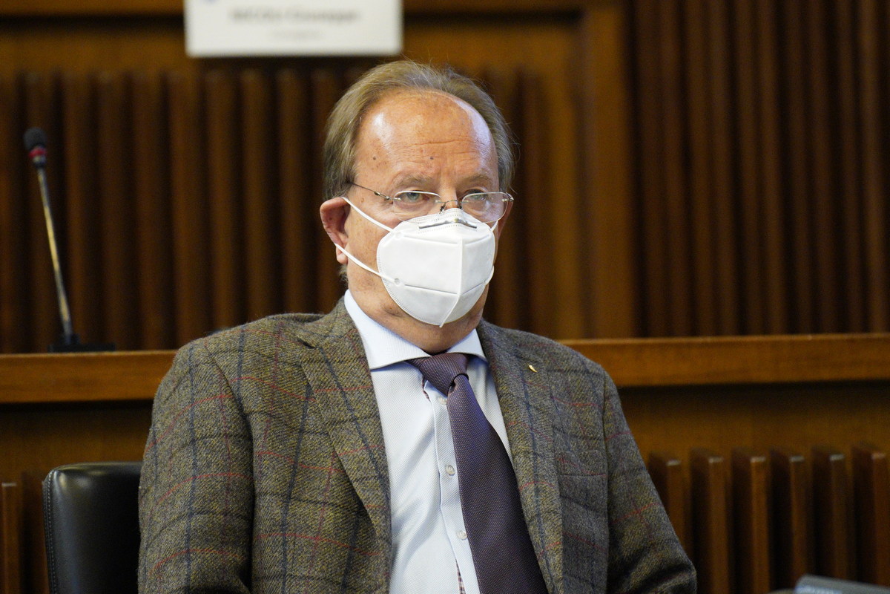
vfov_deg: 5.1
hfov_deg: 7.6
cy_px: 297
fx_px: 6674
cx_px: 445
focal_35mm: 270
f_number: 2.8
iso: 6400
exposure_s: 1/250
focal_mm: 180
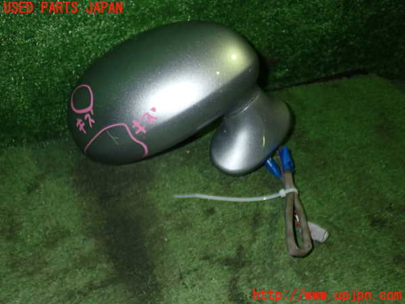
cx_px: 202
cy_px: 152
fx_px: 445
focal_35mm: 38
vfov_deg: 37.7
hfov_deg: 49.0
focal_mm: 6.83
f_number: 8
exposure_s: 1/40
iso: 320
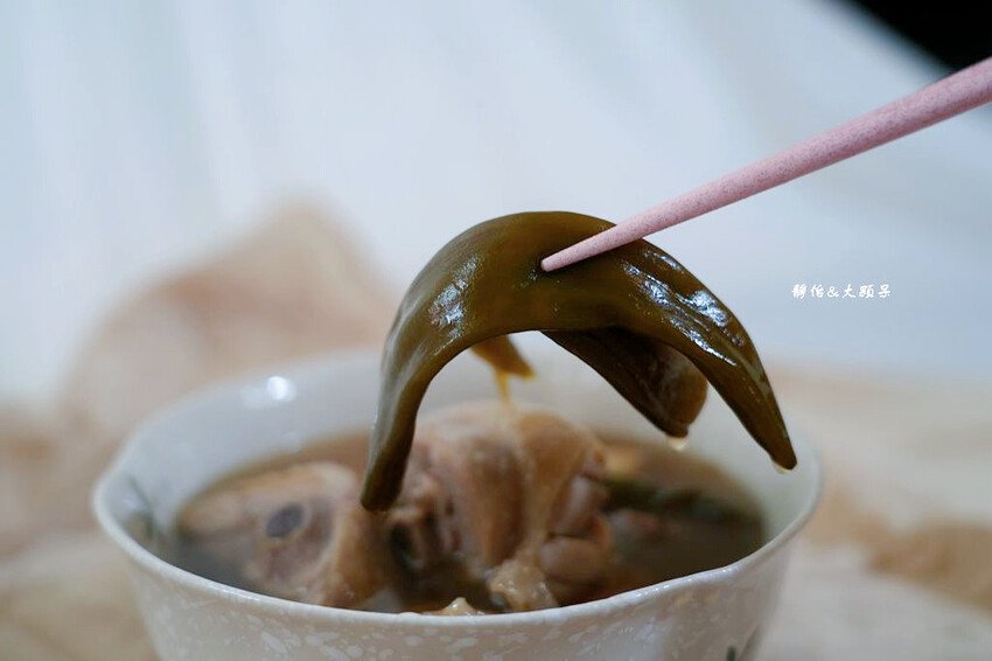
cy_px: 330
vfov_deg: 24.2
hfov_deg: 35.7
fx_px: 1542
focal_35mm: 56
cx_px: 496
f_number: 4
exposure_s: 1/60
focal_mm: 56
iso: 640
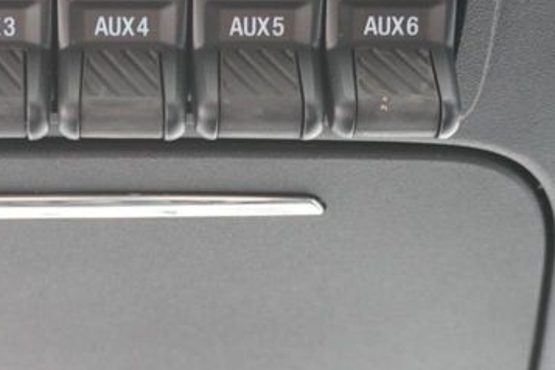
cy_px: 185
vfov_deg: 15.1
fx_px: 1394
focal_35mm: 90
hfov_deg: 22.1
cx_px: 82
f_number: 4
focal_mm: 21
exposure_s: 1/60
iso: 2000
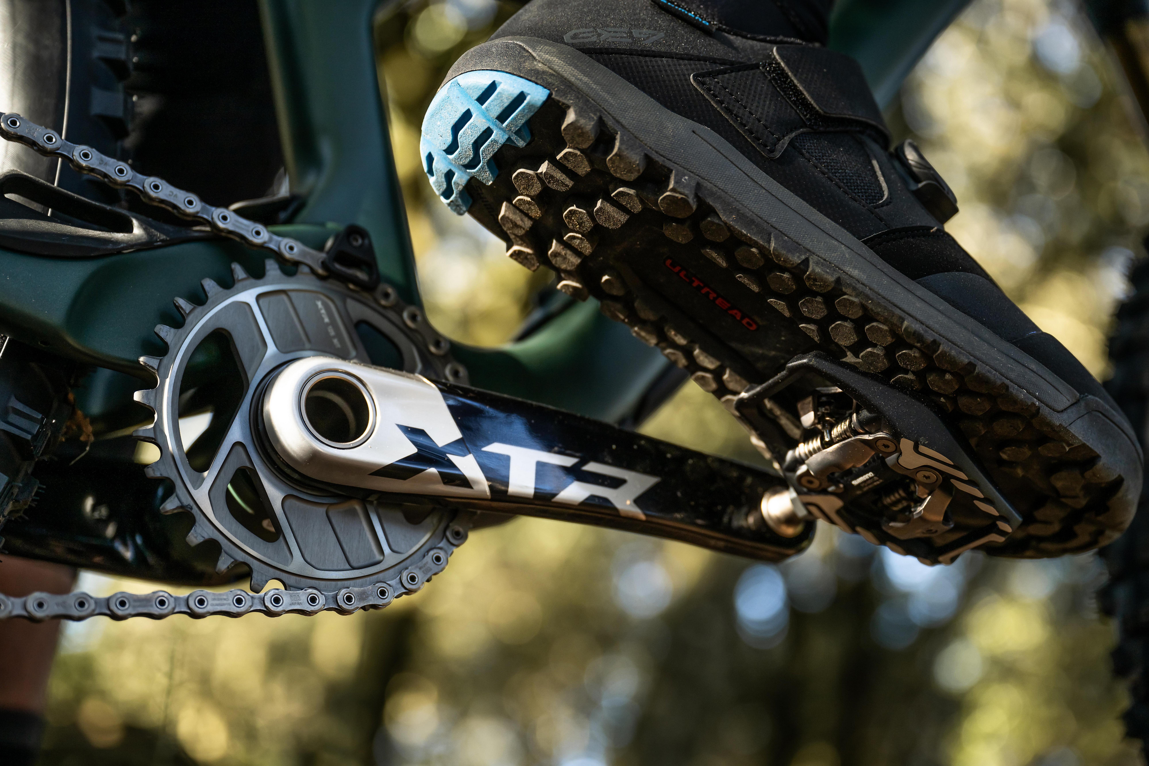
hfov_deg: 33.9
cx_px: 574
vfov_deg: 23.0
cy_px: 383
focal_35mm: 59
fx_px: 1883
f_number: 3.2
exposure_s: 1/320
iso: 200
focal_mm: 59
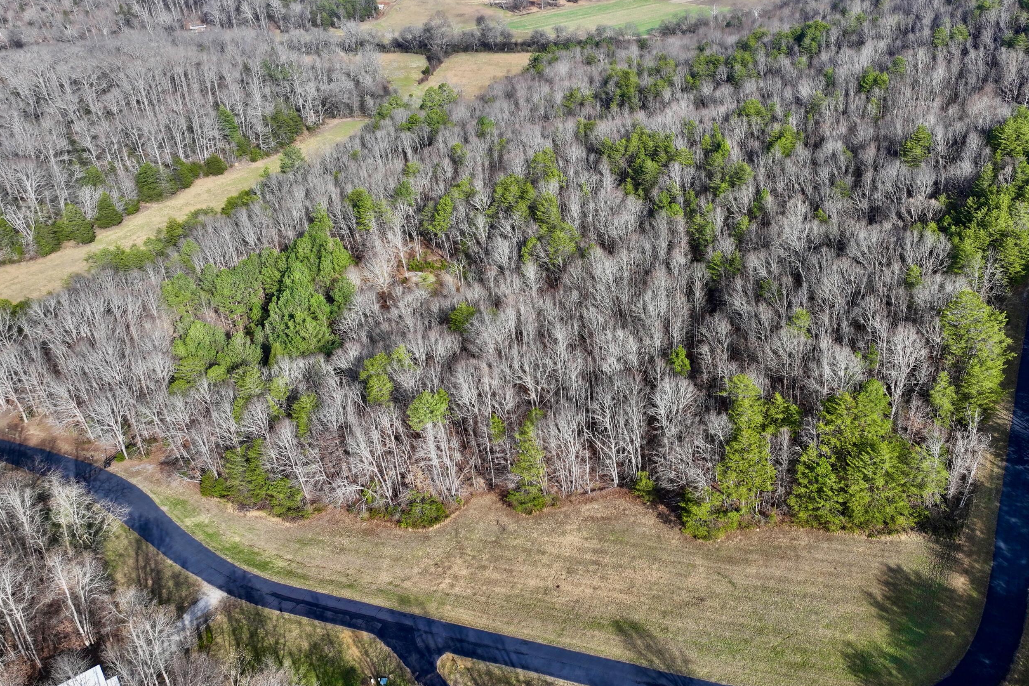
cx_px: 614
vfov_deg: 43.4
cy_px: 282
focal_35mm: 30
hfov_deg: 61.4
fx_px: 857
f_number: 2.8
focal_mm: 12.29
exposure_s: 1/640
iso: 100
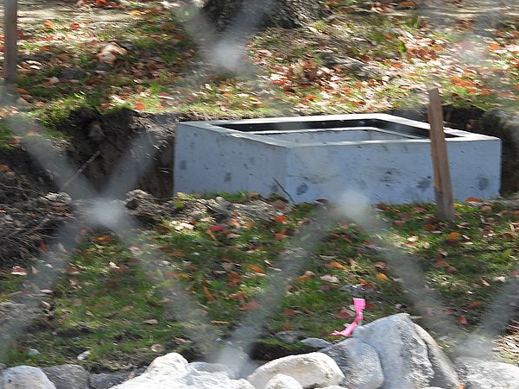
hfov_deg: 5.7
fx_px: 5189
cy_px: 151
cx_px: 223
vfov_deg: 4.3
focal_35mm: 346
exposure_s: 1/250
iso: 100
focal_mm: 46.4
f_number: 4.5
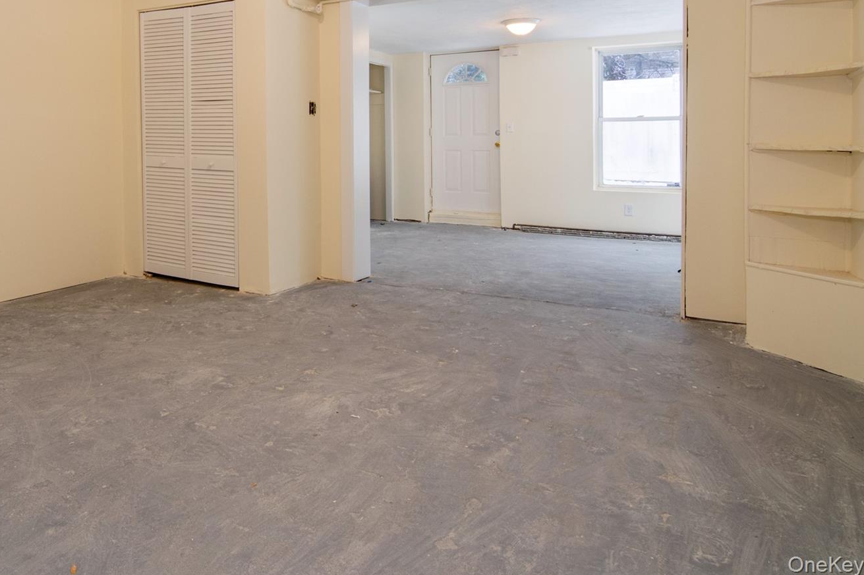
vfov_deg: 47.7
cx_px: 247
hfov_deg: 66.7
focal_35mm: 26
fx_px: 618
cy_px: 131
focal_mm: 11
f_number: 11
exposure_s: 1/25
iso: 640
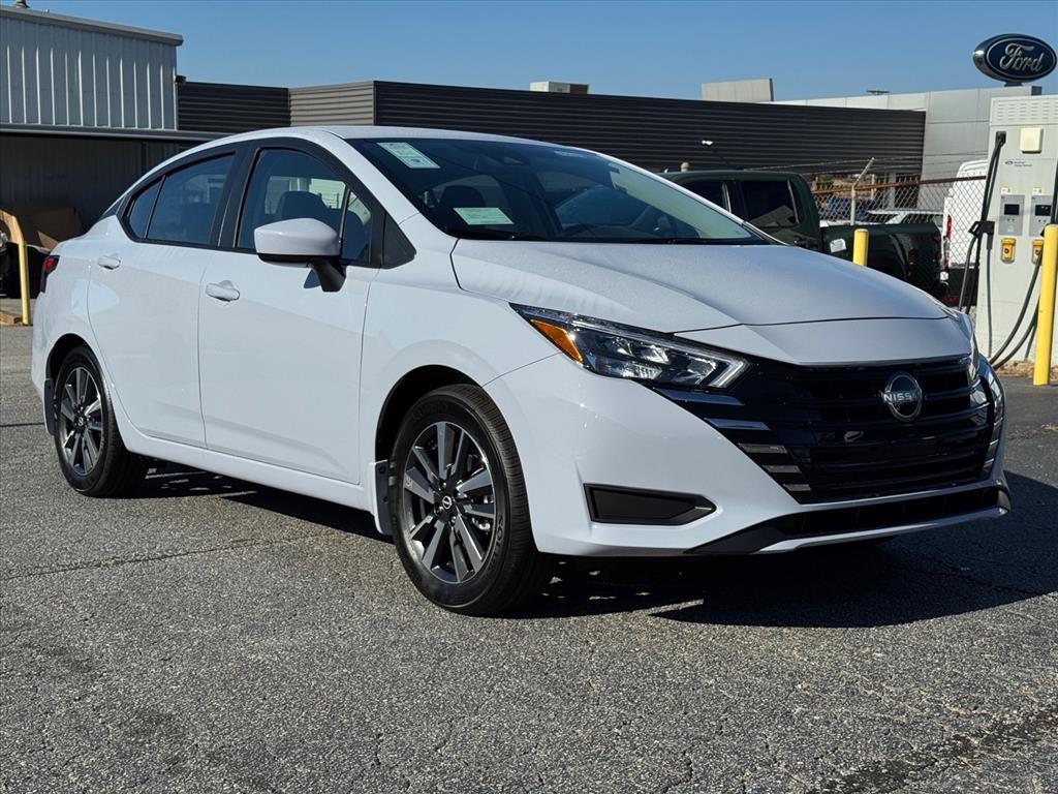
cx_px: 529
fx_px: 1467
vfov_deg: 30.3
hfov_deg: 39.7
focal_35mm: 48
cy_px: 397
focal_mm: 6.76
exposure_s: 1/9009
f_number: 1.78
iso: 80
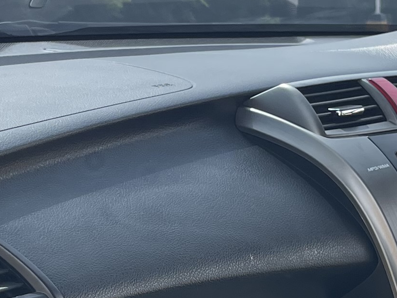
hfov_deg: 16.1
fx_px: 1400
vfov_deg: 12.1
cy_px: 270
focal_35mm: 122
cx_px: 182
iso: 32
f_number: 1.6
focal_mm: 5.1
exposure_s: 1/1003
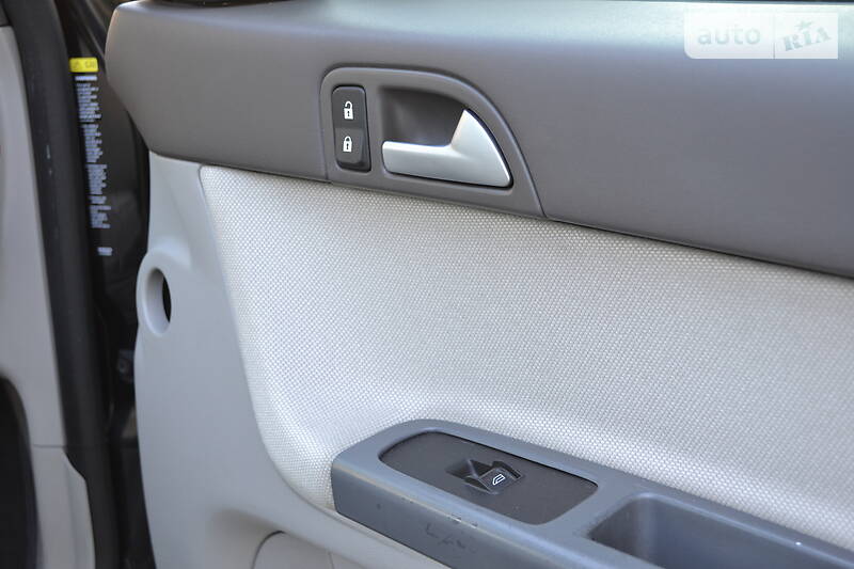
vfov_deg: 28.1
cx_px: 427
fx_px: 1138
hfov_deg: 41.1
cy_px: 284
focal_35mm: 48
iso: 400
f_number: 4.8
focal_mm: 32
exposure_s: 1/50
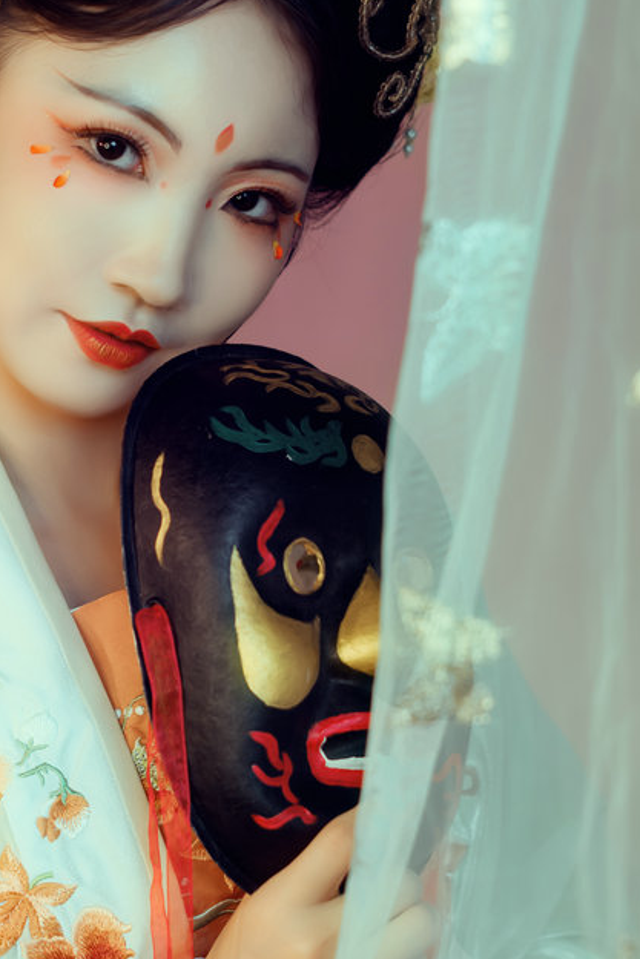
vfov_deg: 18.9
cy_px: 364
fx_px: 2878
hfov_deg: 12.6
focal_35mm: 108
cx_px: 123
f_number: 2.5
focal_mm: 50
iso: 125
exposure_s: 1/100
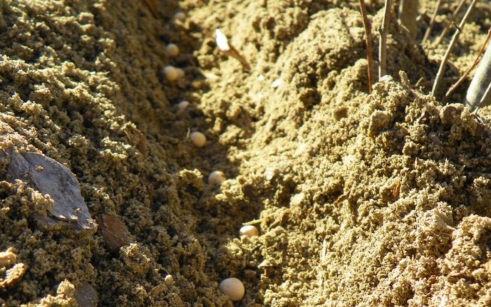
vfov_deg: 22.9
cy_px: 239
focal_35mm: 56
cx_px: 244
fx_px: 750
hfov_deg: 36.3
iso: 64
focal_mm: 6.9
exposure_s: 1/200
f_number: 4
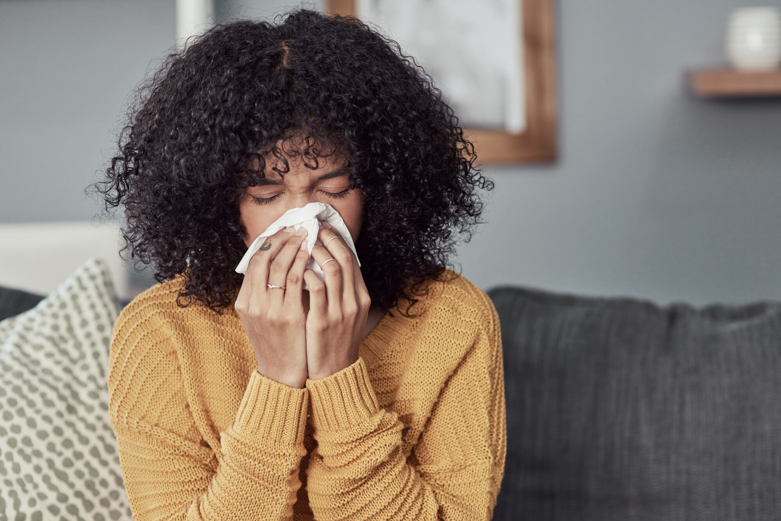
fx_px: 1845
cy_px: 260
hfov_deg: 23.9
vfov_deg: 16.1
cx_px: 390
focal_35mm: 85
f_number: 2.8
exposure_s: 1/250
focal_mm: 85
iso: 250
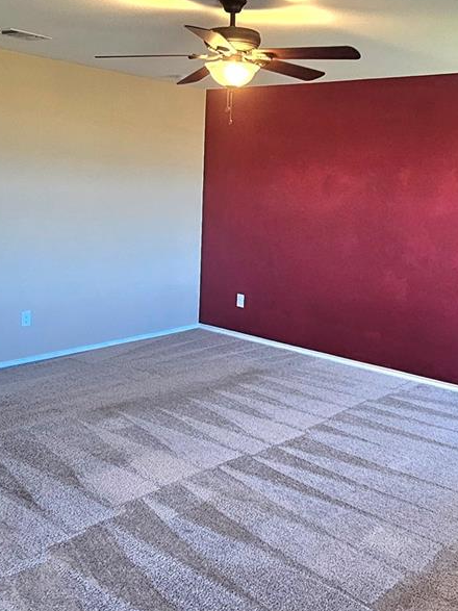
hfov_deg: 41.6
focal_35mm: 34
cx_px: 269
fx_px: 600
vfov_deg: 53.7
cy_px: 259
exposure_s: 1/60.2
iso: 250
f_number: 2.2
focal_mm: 2.2
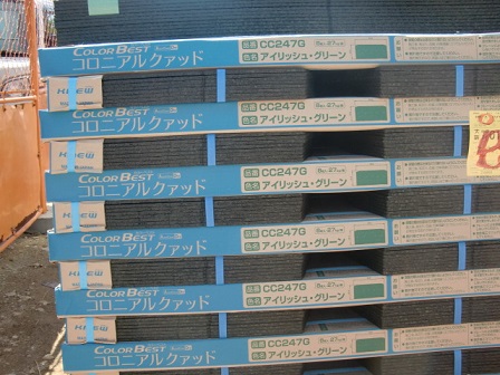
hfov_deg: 49.0
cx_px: 250
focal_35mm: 38
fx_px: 549
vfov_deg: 37.7
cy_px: 188
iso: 64
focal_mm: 6.66
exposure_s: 1/160
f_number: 3.9
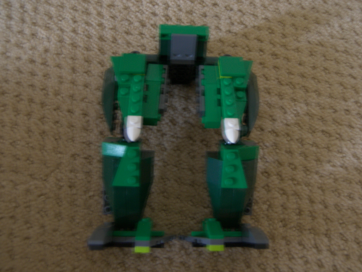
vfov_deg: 39.7
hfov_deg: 51.4
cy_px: 136
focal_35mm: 36
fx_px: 376
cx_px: 181
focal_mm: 7.7
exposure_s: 1/2
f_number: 3.2
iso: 100
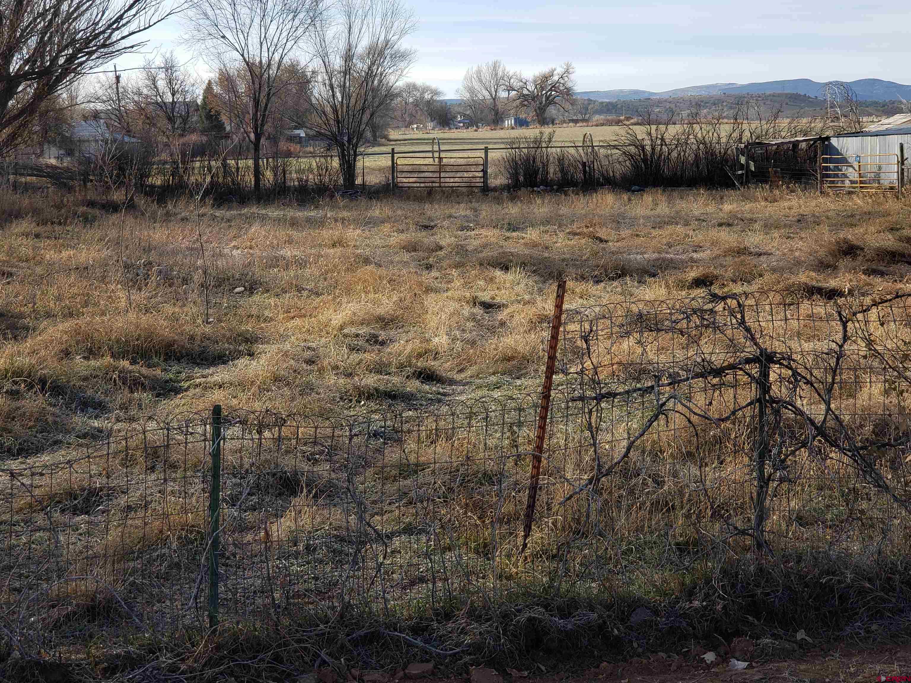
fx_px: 1369
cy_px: 342
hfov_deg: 36.8
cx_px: 456
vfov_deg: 28.0
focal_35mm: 52
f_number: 2.4
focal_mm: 6
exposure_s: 1/432
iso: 32
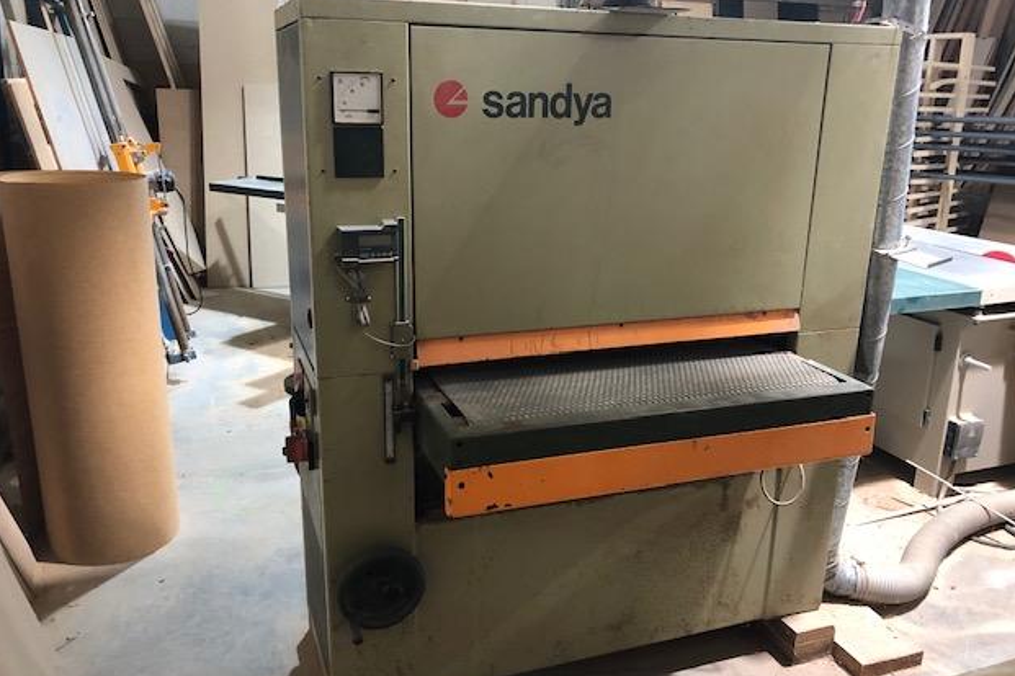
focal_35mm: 30
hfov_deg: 61.9
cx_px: 520
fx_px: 846
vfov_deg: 43.6
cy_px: 353
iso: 64
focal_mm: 4
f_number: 1.8
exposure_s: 1/15
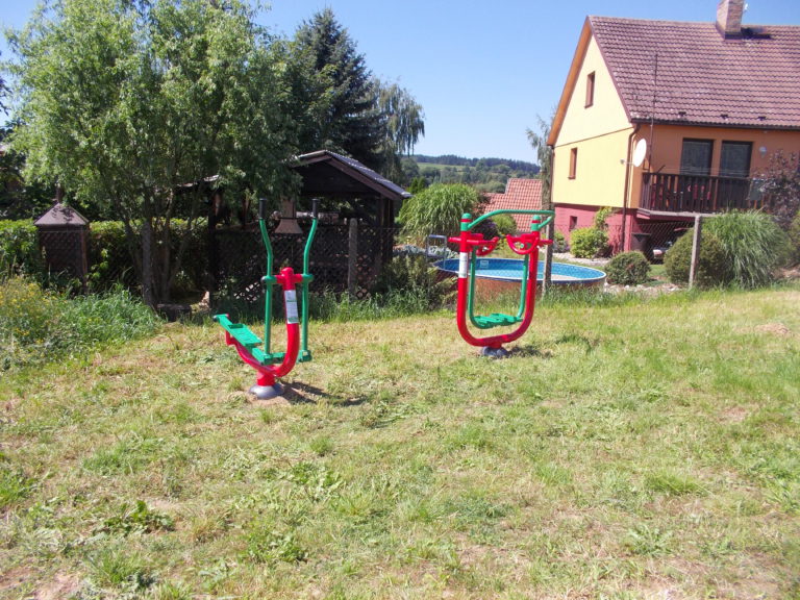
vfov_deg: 48.2
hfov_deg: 61.7
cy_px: 300
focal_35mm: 29
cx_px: 400
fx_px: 670
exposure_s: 1/400
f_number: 3.3
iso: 80
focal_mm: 4.1
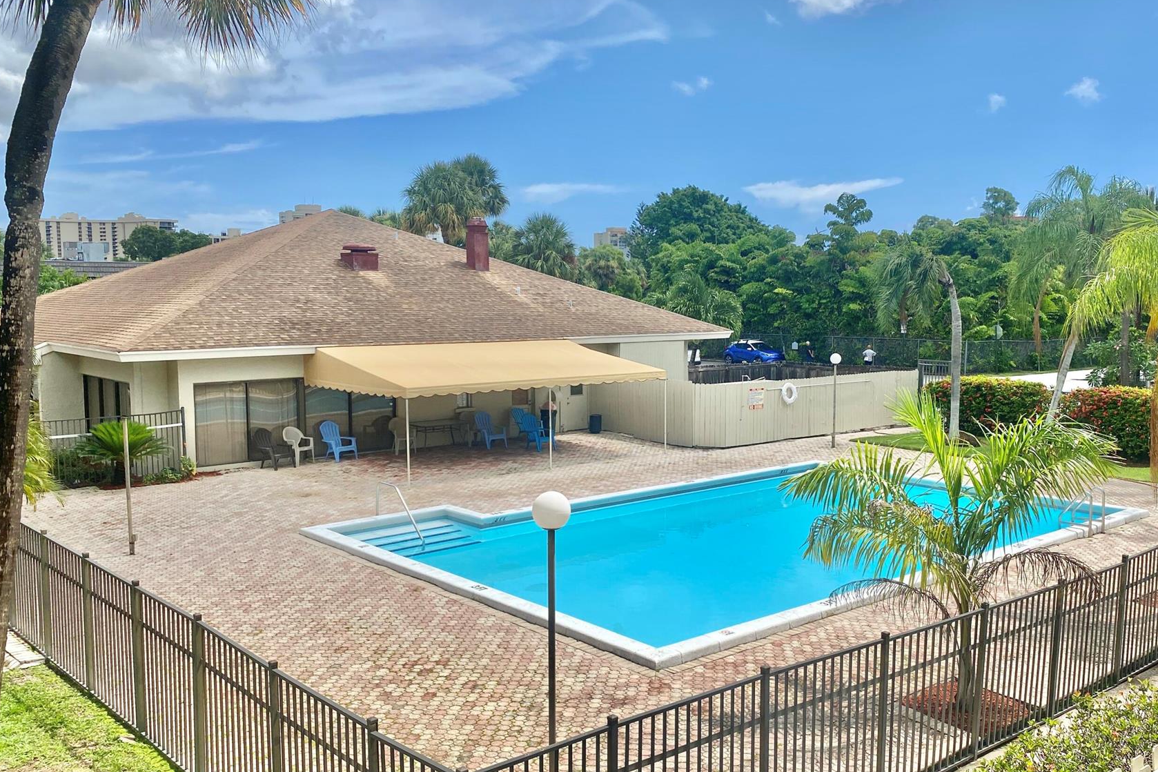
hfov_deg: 57.0
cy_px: 401
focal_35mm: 33
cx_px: 652
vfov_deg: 40.0
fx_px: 1062
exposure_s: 1/4274
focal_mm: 4.25
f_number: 1.8
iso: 32
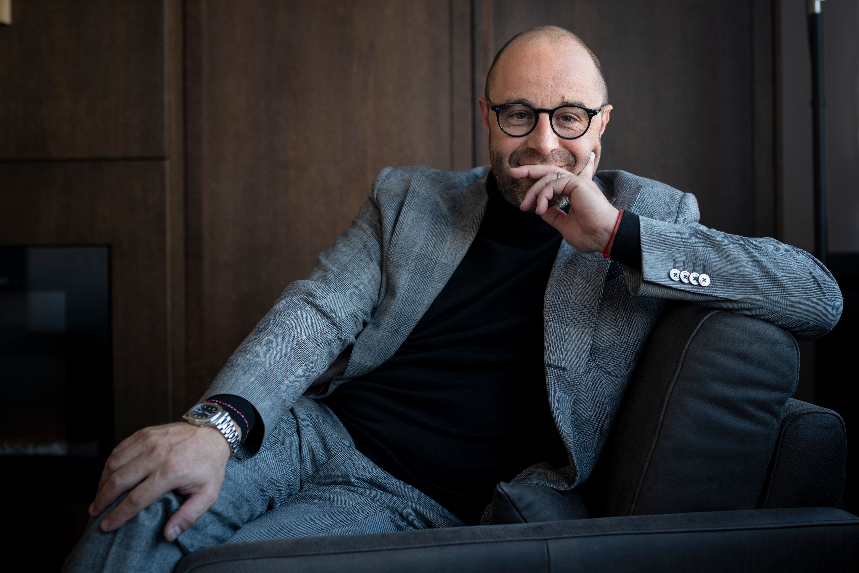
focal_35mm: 50
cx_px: 430
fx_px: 1193
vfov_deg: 27.0
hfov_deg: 39.6
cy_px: 286
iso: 400
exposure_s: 1/100
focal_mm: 50
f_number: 2.8
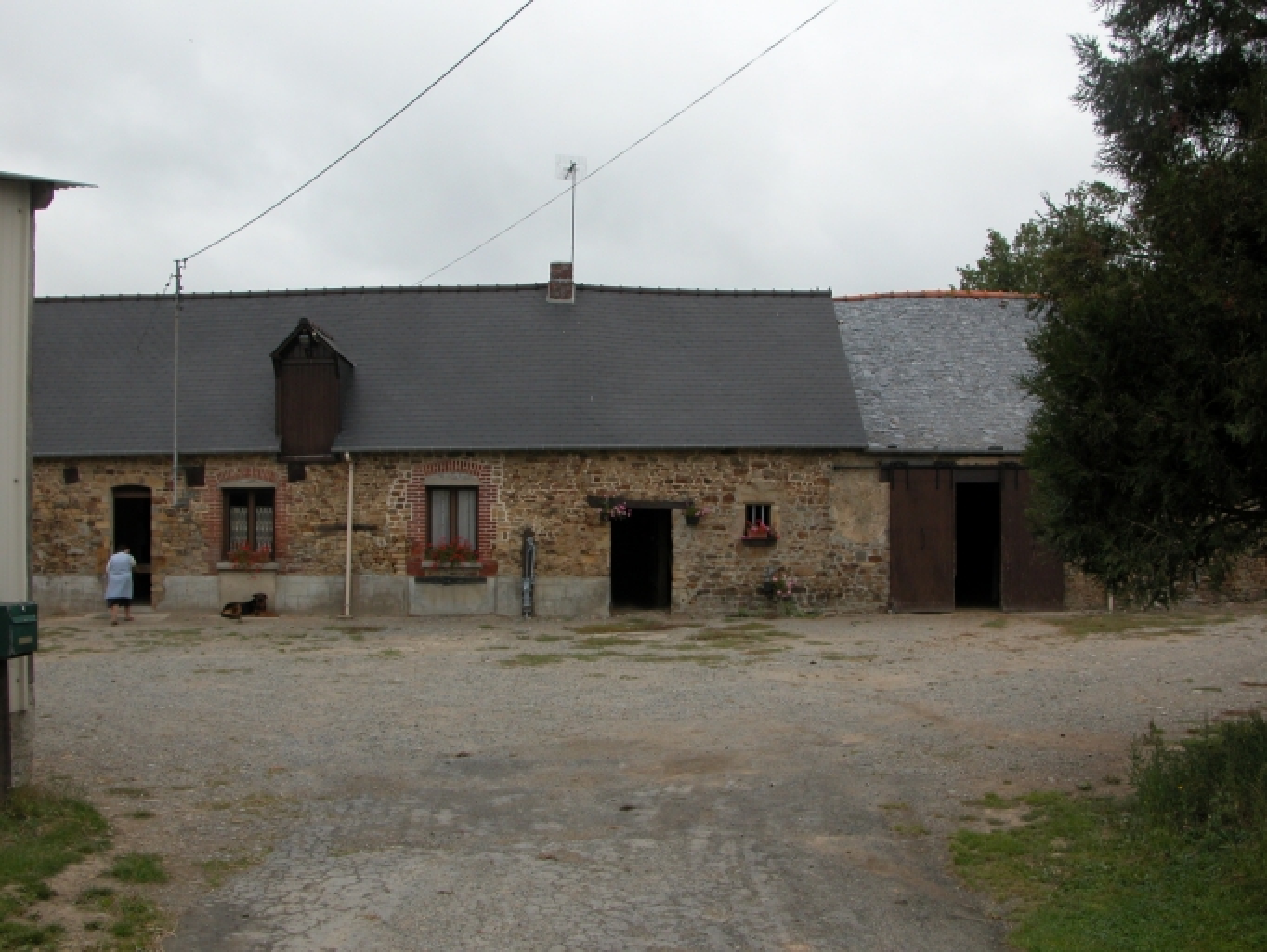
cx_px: 634
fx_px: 1282
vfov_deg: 40.7
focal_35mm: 35
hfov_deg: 52.6
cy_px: 476
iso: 100
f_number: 5
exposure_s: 1/175
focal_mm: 8.9
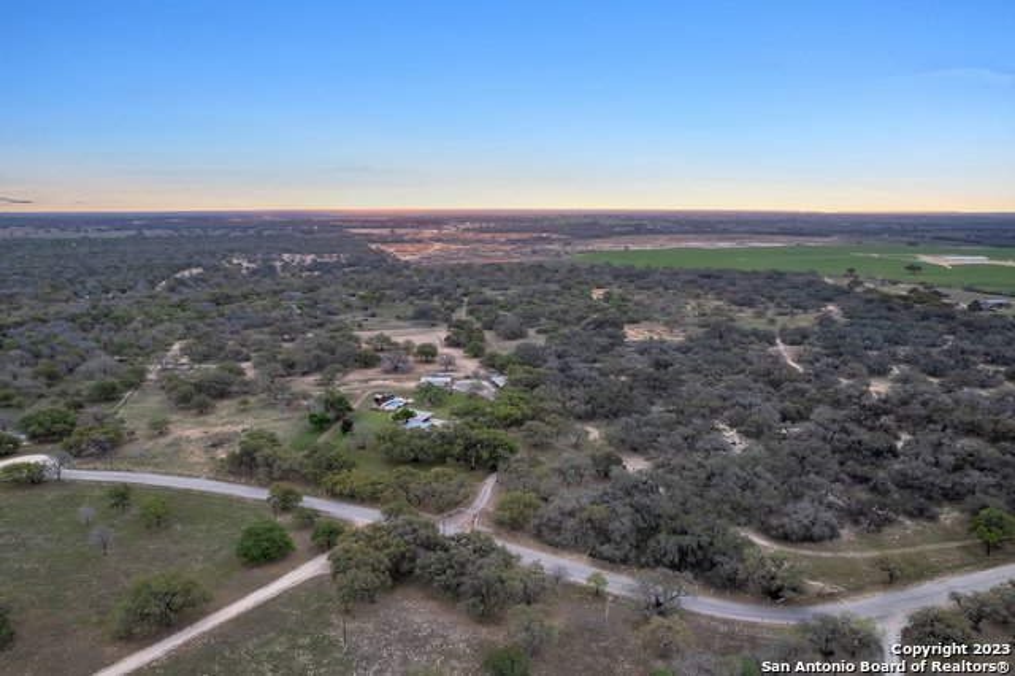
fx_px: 620
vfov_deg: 57.2
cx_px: 508
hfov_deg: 78.6
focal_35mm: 22
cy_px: 338
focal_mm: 8.38
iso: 100
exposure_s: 1/160
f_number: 2.8
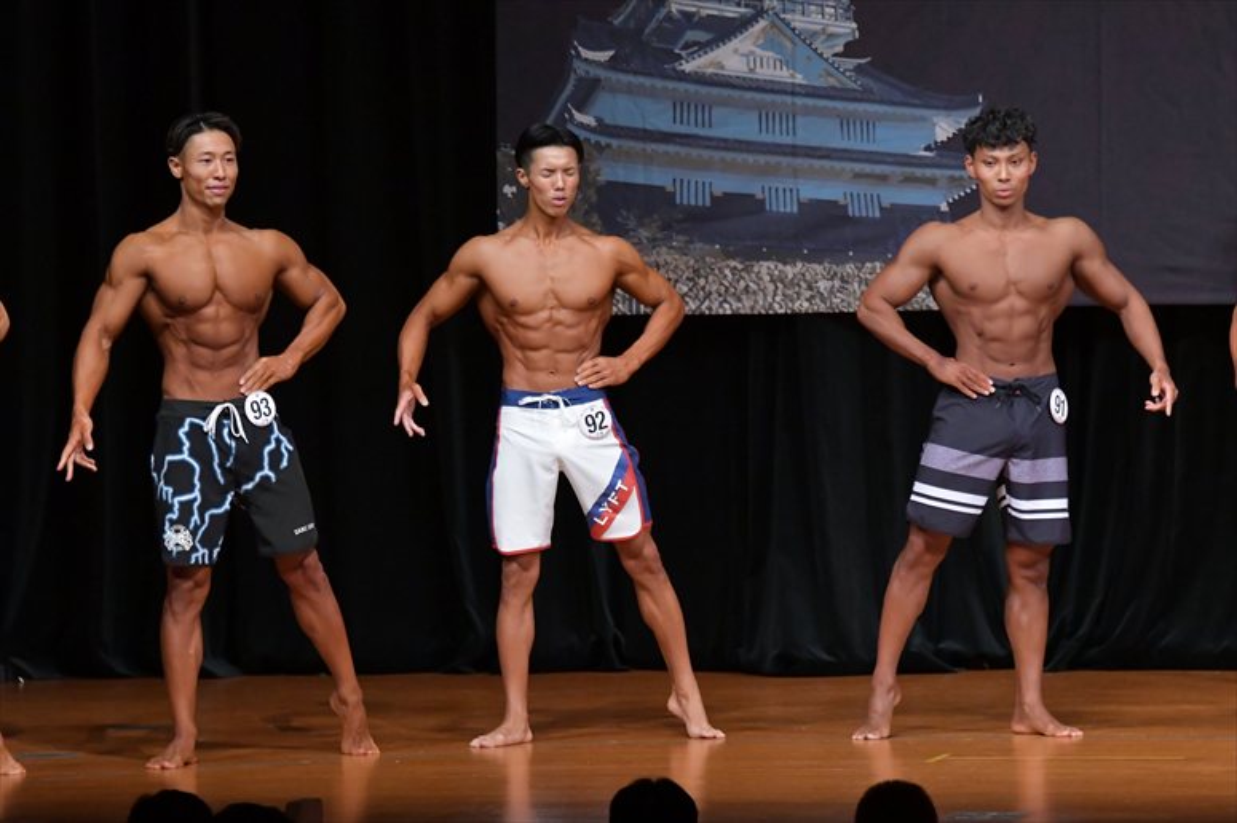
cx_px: 618
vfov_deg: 5.4
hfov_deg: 8.1
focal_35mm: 255
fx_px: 8758
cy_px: 412
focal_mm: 170
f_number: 5.6
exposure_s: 1/400
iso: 5000
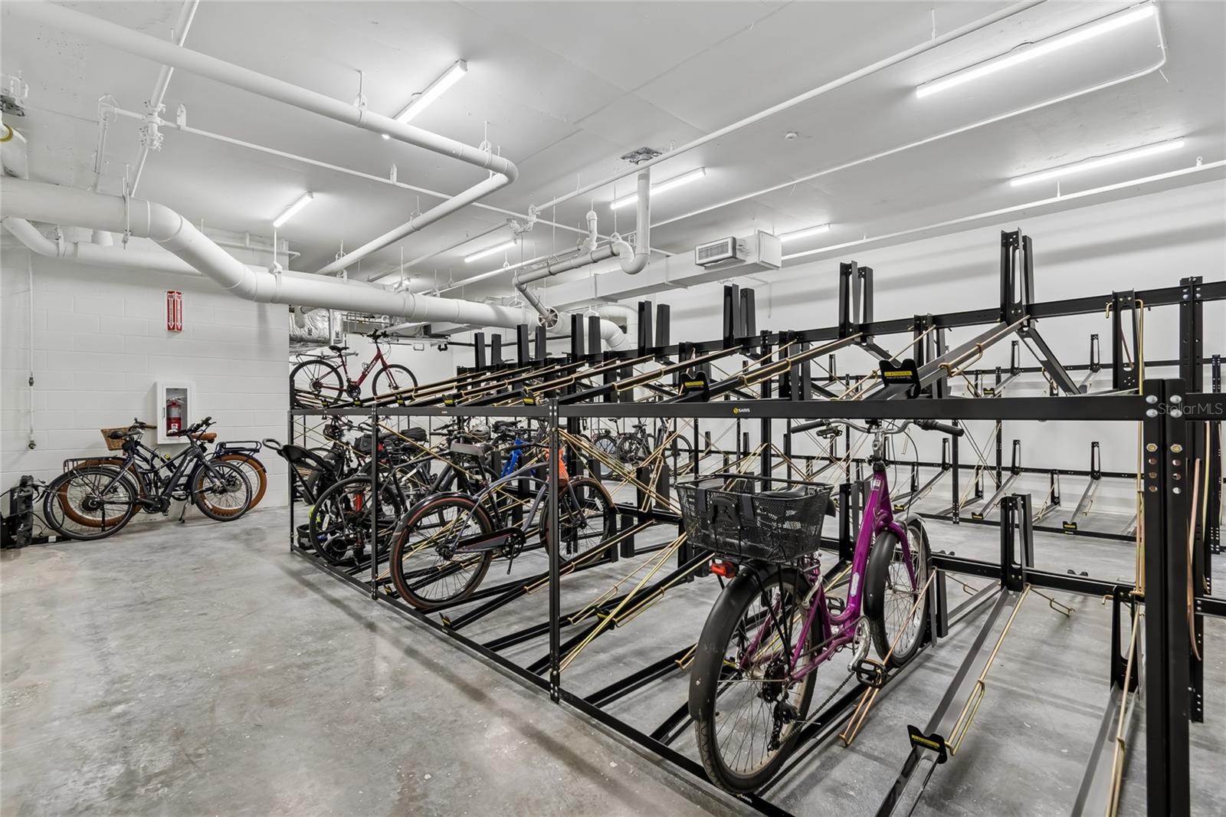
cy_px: 408
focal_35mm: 16
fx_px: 545
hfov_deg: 96.7
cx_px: 613
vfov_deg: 73.7
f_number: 7.1
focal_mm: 11
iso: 100
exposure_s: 1/25
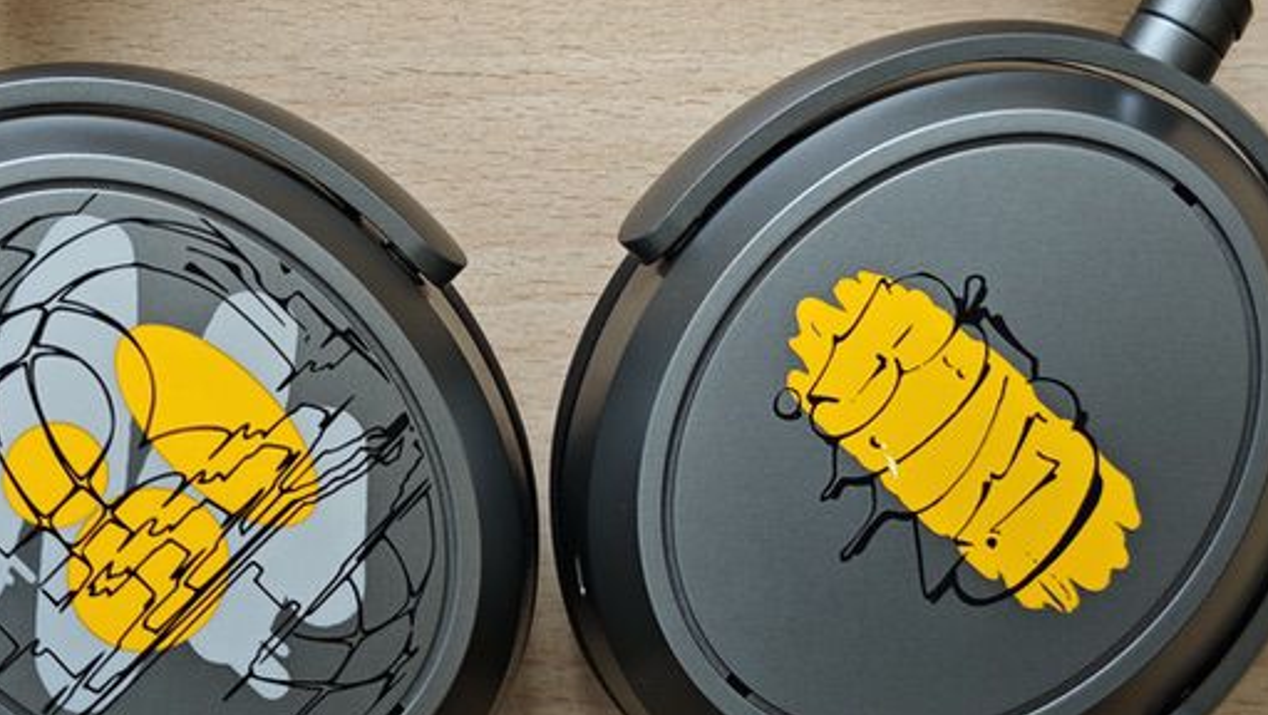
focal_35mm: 98
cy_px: 79
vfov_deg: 12.3
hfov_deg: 21.7
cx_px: 496
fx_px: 3297
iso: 100
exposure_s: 1/100
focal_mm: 8.72
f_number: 1.63
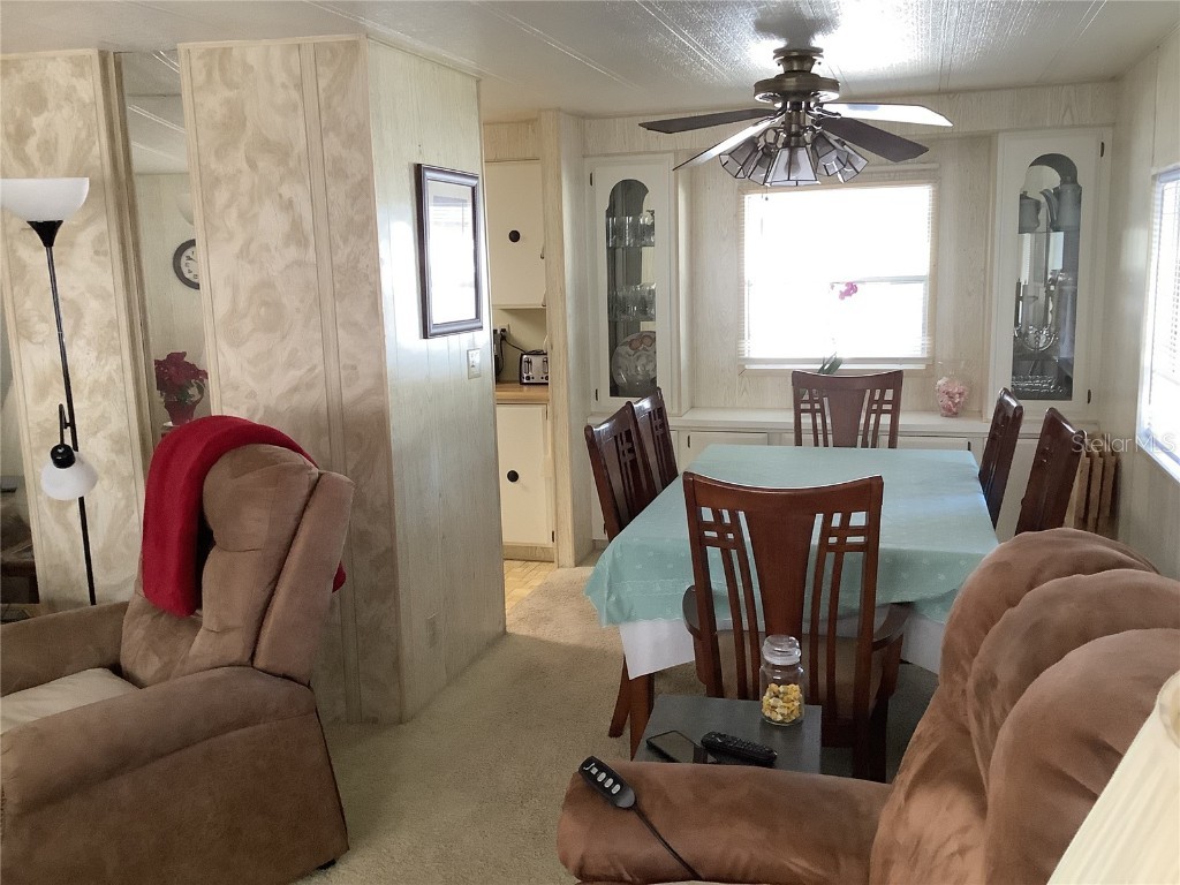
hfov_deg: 58.4
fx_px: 1057
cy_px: 442
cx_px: 590
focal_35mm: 31
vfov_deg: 45.4
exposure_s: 1/60
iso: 250
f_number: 2.4
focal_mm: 3.3
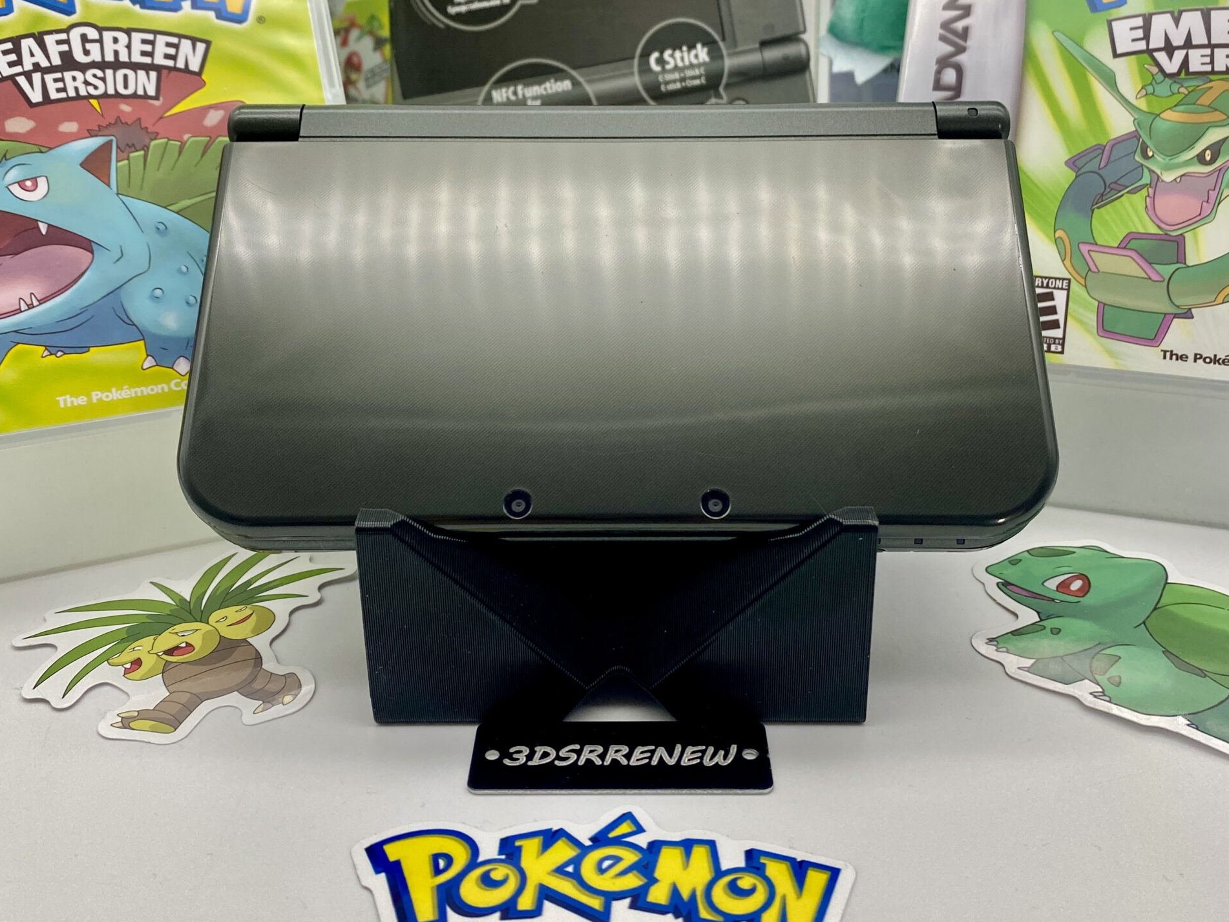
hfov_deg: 52.6
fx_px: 1242
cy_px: 358
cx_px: 613
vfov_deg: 40.5
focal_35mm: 35
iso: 100
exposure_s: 1/121
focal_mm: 4.25
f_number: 1.8
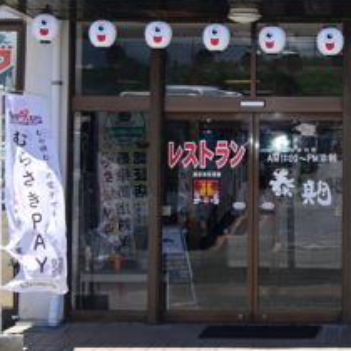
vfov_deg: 13.9
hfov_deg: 13.7
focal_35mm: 124
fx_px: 1423
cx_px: 396
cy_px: 28
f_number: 4
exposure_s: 1/800
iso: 100
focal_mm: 30
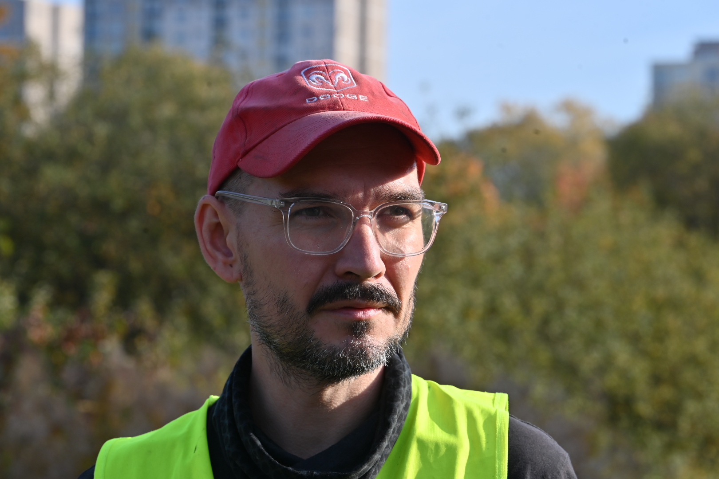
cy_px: 240
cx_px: 360
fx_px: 2297
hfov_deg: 17.8
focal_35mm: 115
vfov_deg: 11.9
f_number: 10
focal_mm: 115
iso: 125
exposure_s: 1/200
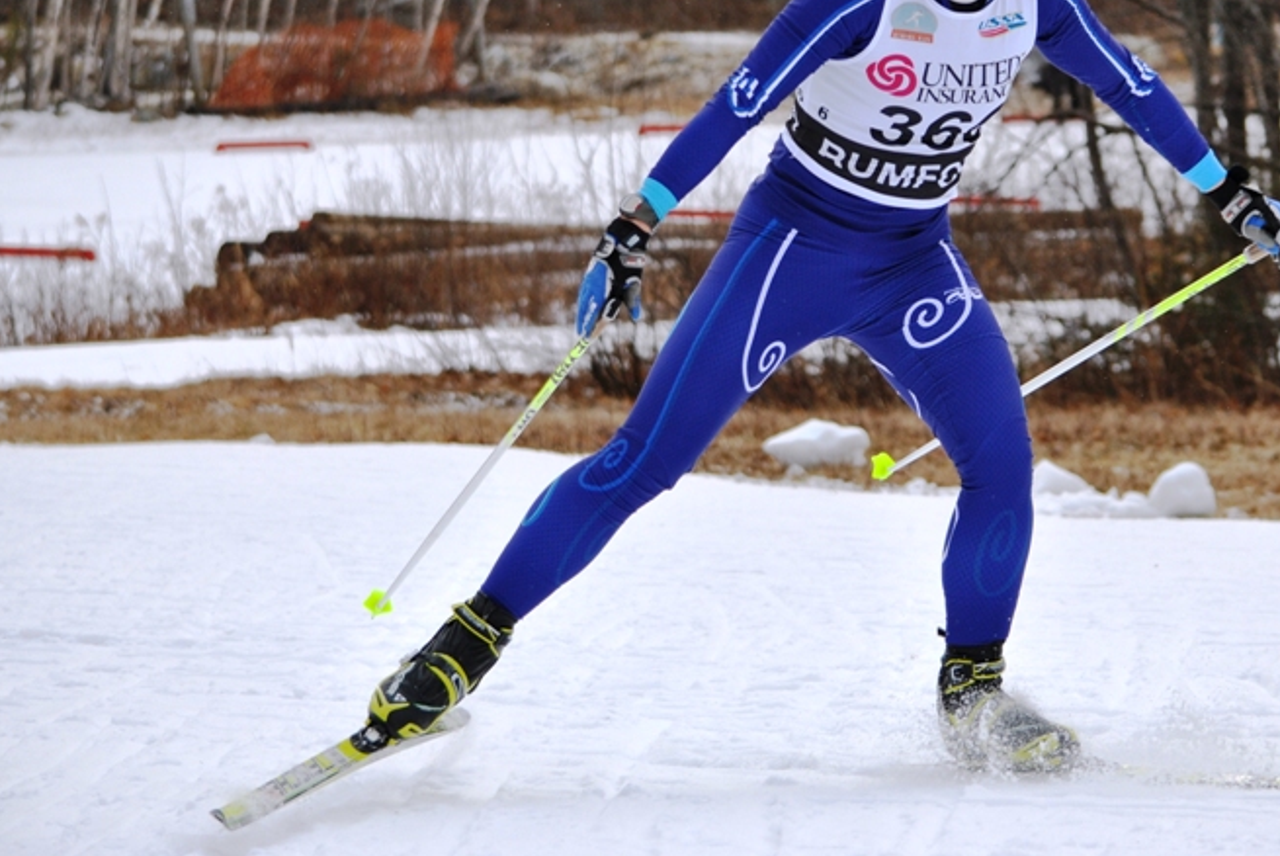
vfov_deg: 6.0
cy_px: 237
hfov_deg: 9.0
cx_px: 817
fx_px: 8149
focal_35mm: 229
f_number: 4.8
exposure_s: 1/800
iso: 200
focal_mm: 100
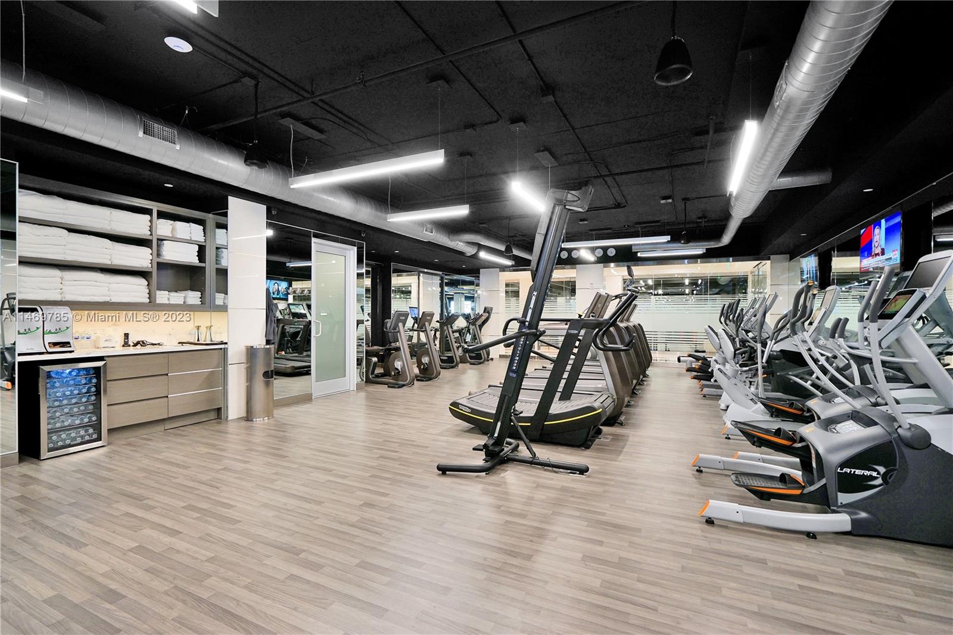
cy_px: 318
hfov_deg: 96.7
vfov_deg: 73.7
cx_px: 476
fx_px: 423
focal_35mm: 16
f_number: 4
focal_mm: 16
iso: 400
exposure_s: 1/40
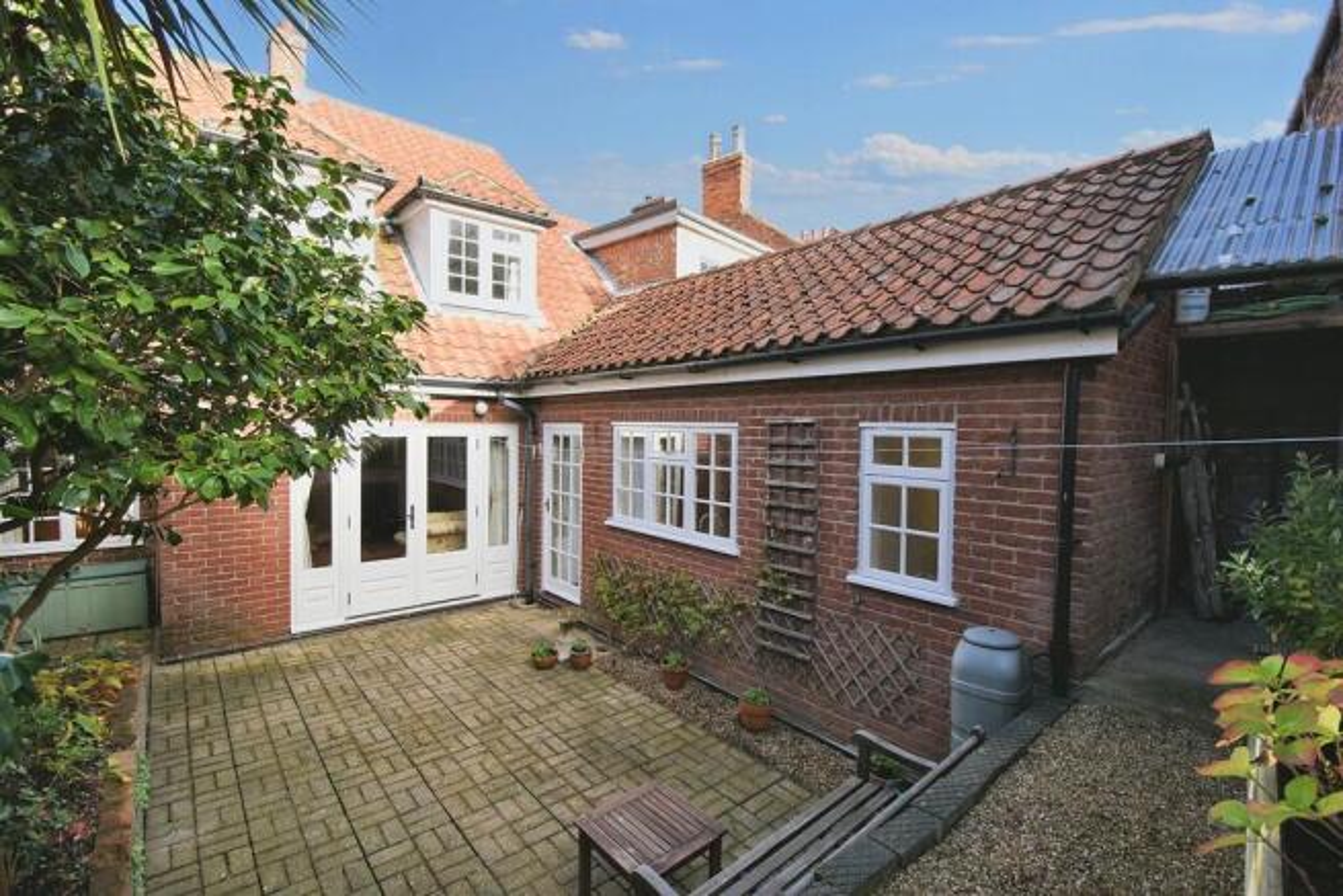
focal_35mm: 15
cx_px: 672
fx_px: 560
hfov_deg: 100.4
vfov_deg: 77.4
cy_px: 448
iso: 100
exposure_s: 1/160
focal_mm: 10
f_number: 6.3
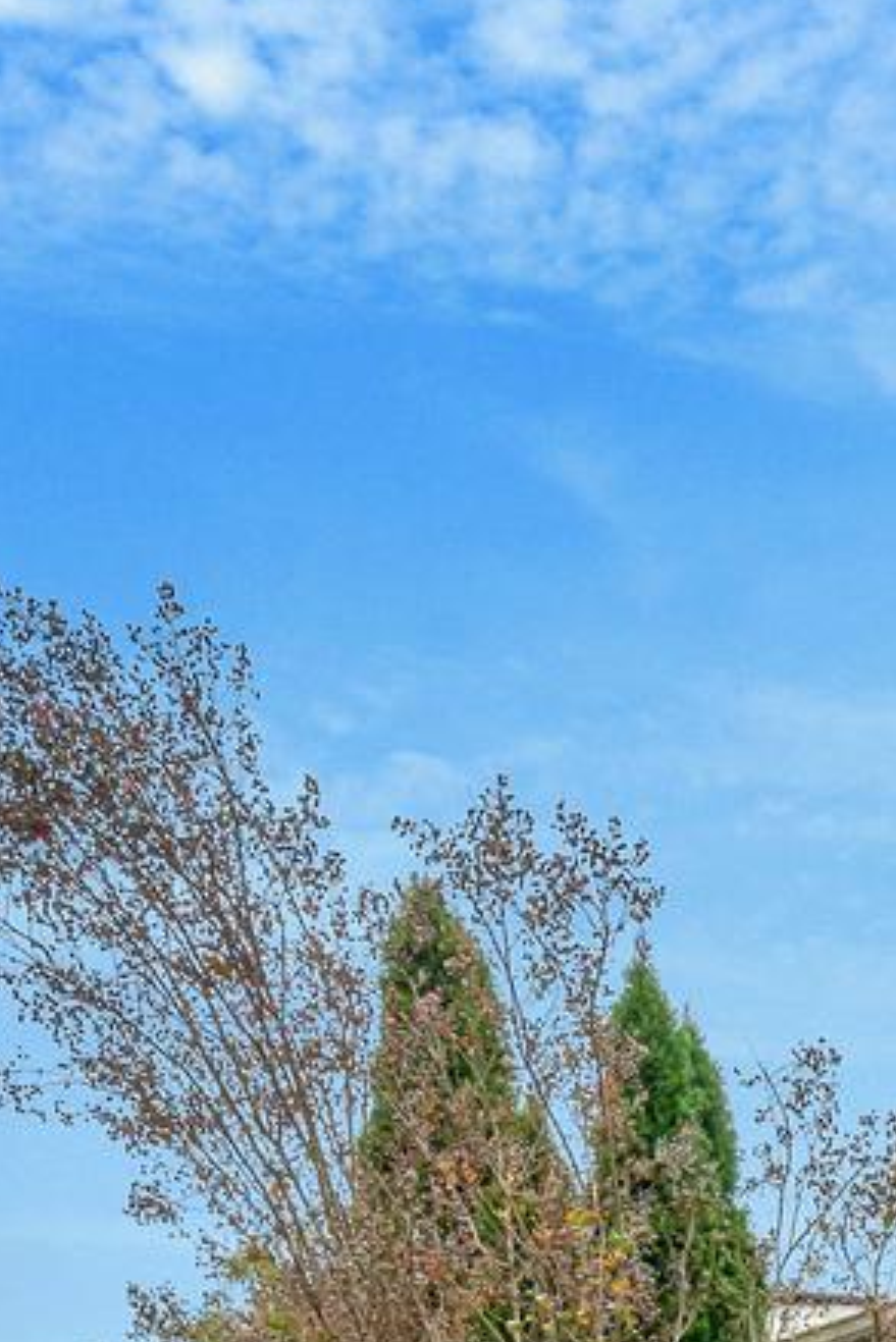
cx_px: 1101
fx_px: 2089
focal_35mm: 56
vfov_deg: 24.1
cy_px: 2210
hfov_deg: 22.2
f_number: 8
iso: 1250
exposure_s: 1/1000
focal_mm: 16
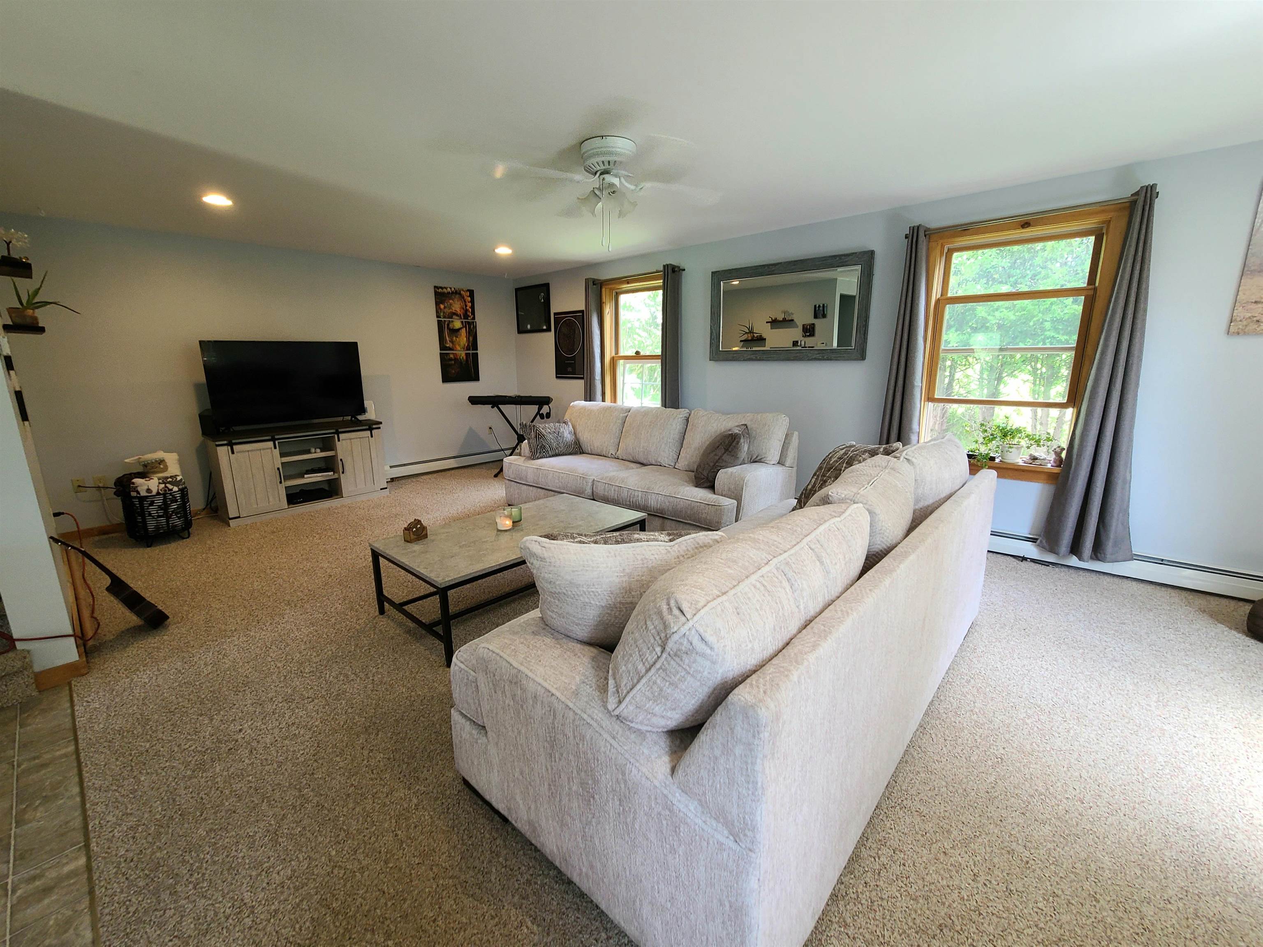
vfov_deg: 89.9
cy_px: 474
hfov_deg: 106.2
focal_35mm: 13
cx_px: 632
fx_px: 474
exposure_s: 1/60.2
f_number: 2.2
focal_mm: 2.2
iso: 200
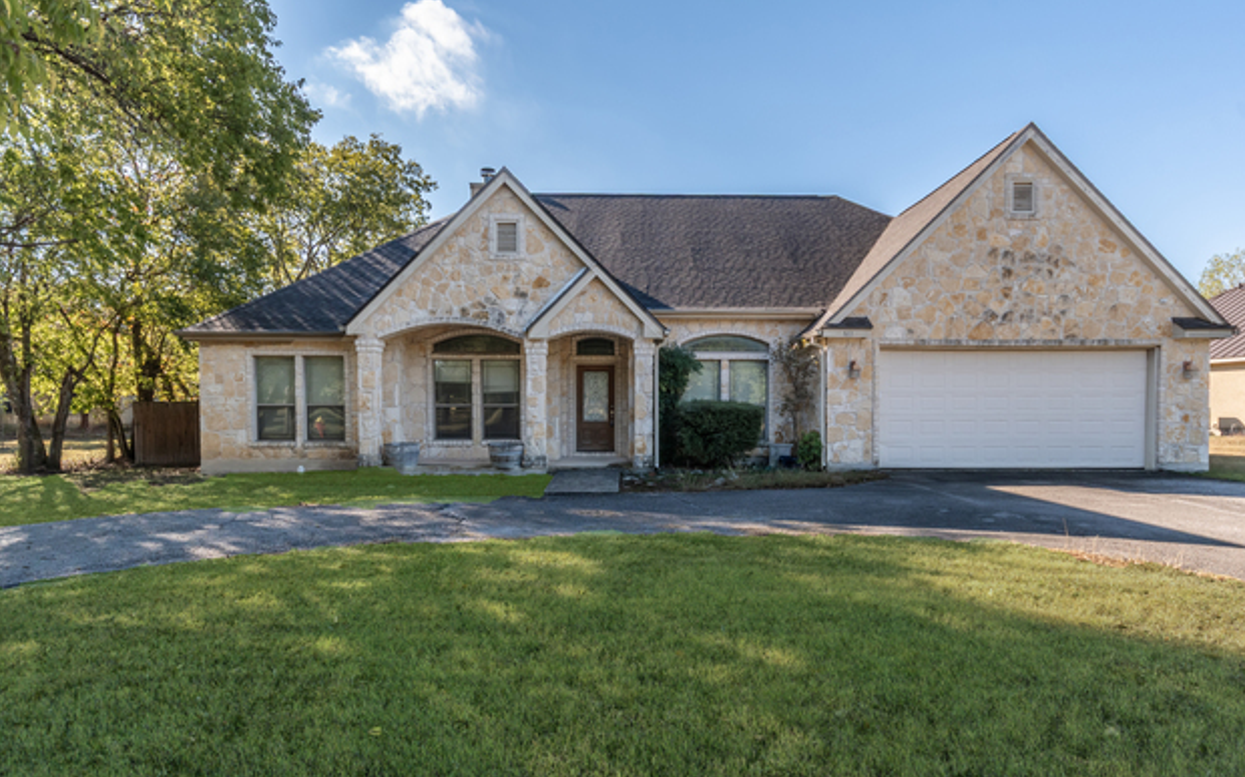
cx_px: 635
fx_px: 678
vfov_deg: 59.5
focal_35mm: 20
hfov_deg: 85.1
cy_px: 419
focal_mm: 13
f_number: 8
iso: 250
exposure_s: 1/125
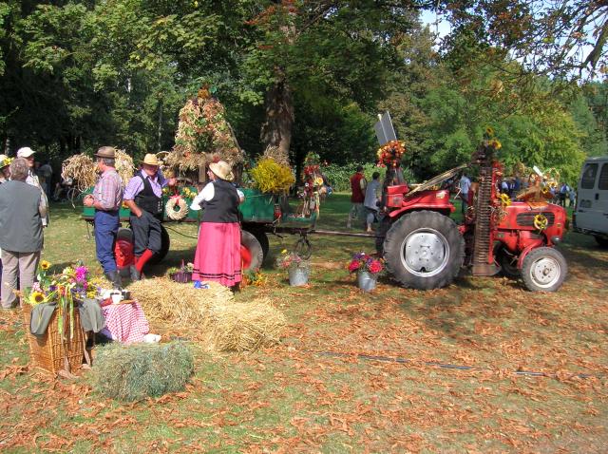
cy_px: 227
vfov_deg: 41.7
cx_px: 304
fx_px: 596
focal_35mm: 34
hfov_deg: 54.0
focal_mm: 5.7
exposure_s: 1/187
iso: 50
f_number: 4.9
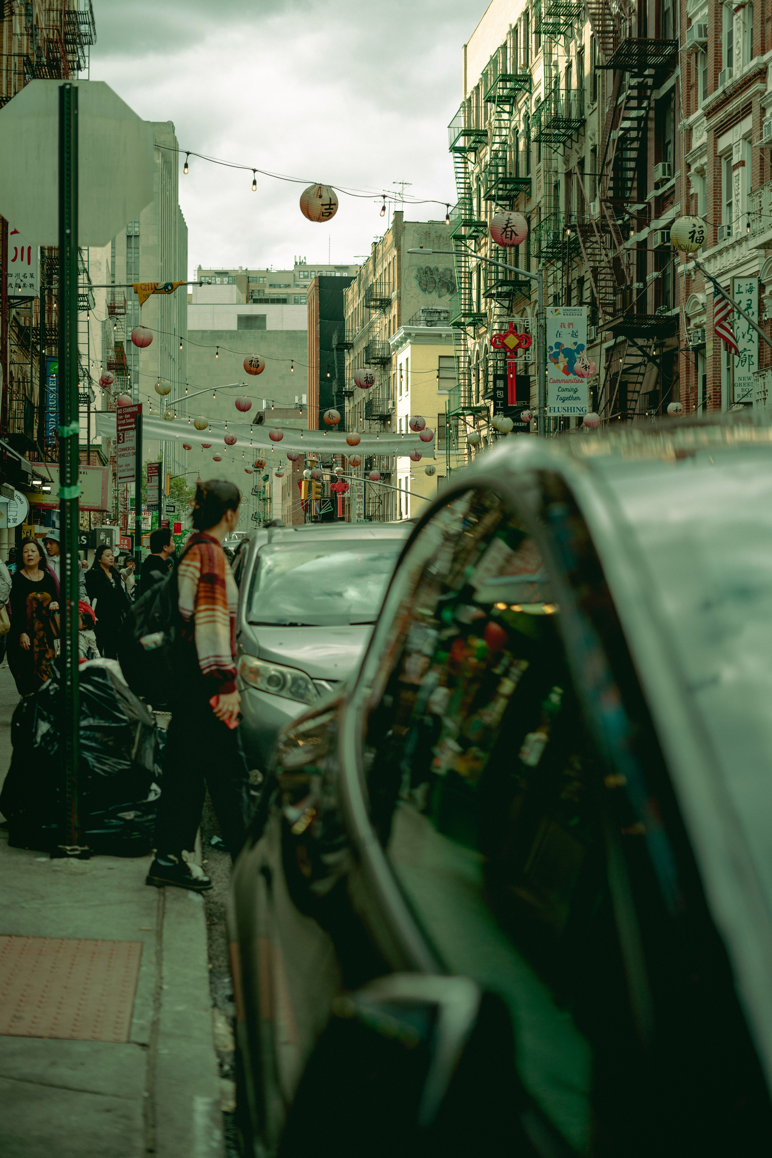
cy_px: 579
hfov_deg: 27.0
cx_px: 386
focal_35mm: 50
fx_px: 1608
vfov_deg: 39.6
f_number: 2.8
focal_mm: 50
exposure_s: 1/800
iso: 100
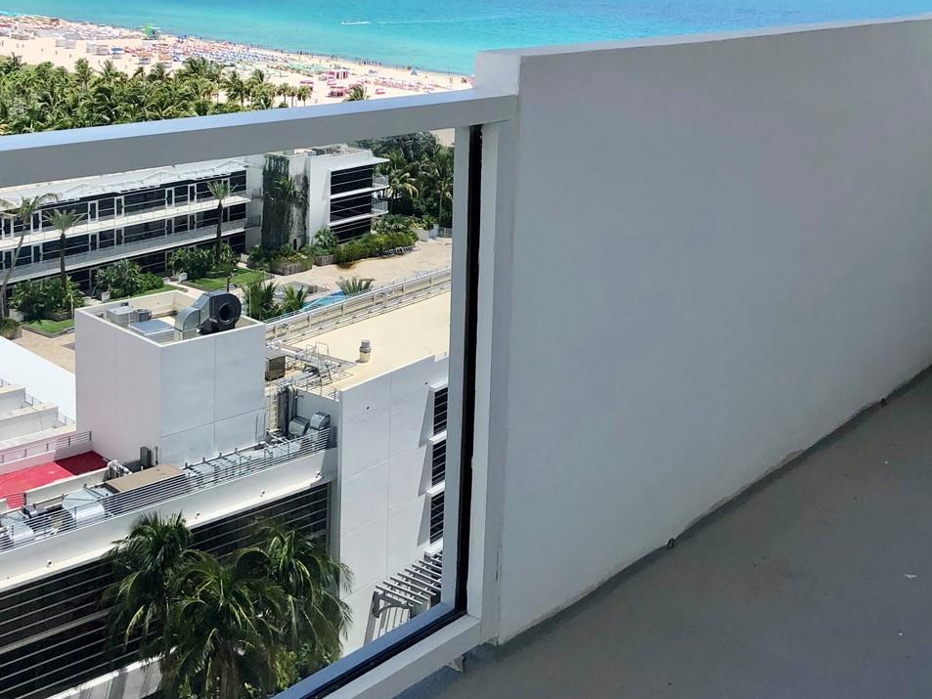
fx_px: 1266
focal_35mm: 47
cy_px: 158
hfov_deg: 40.4
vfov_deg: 30.3
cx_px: 422
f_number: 1.8
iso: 20
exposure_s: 1/2024
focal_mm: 4
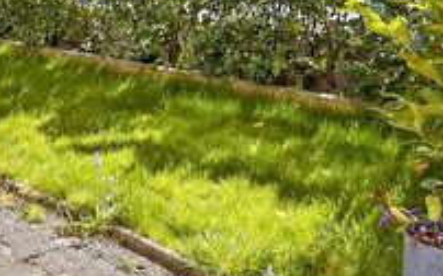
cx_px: 147
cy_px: -27
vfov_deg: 23.0
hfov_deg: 37.8
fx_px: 640
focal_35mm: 53
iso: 160
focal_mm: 10
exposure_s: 1/320
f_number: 8
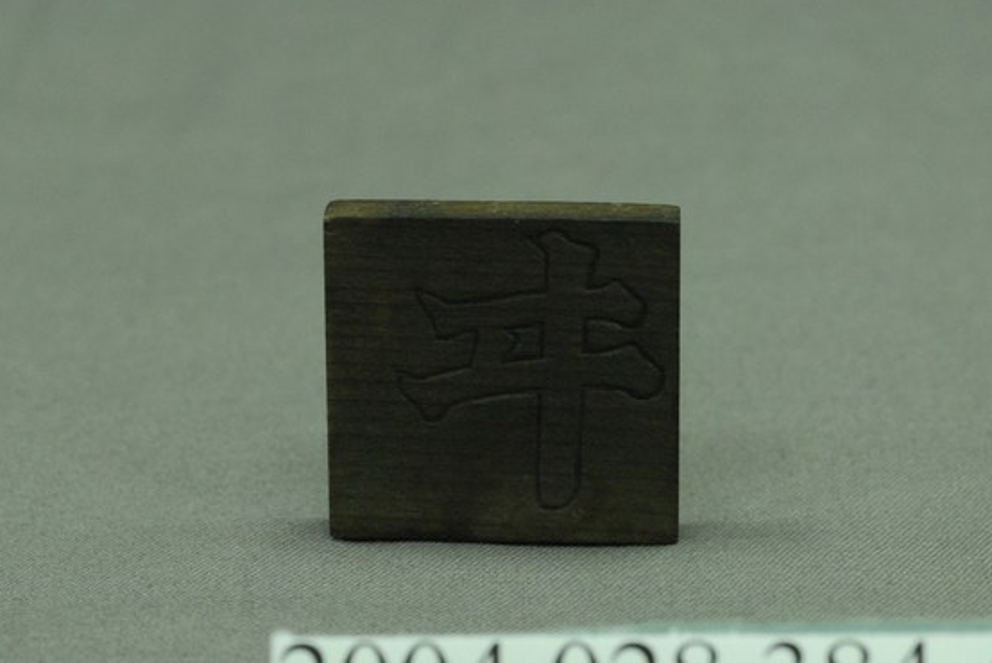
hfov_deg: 19.6
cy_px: 373
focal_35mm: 104
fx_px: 2867
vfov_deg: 13.2
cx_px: 507
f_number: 10
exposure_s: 1/15
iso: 1000
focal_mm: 60
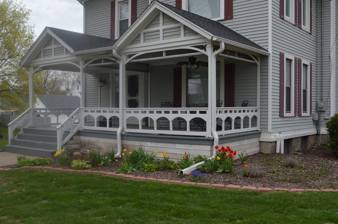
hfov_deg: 49.6
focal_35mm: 39
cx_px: 169
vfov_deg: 34.2
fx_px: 366
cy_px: 112
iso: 100
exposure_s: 1/160
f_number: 6.3
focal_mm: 26
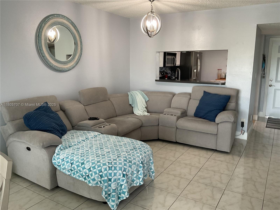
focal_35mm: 29
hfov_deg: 61.7
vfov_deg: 48.2
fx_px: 235
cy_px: 105
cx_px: 140
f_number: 1.8
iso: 80
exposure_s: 1/60
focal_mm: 3
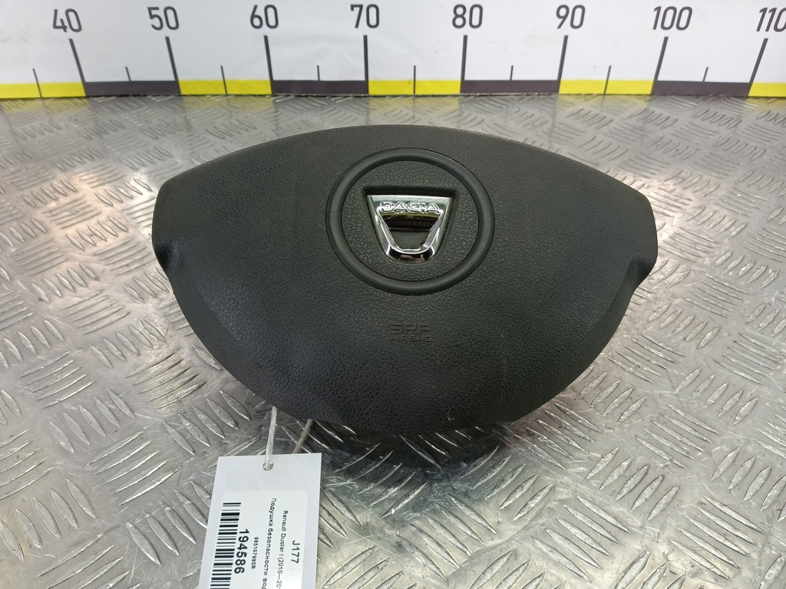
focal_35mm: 23
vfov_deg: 58.9
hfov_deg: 73.9
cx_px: 393
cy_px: 294
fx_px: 522
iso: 90
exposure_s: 1/50
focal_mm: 4.11
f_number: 1.6
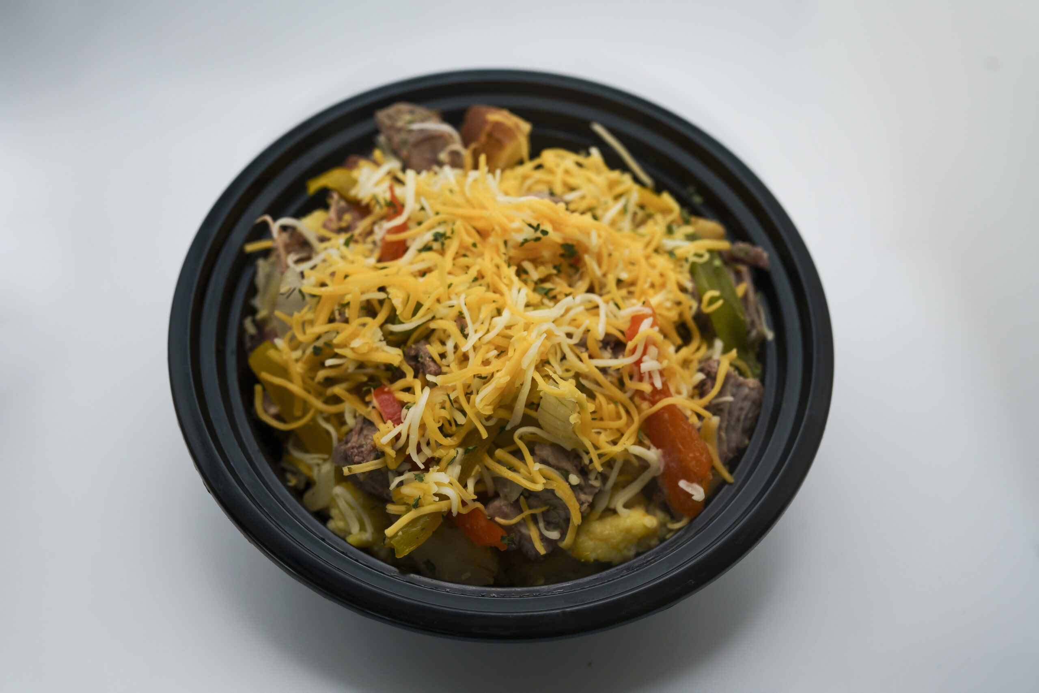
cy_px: 346
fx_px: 1010
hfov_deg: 54.4
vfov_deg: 37.9
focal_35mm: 35
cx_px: 520
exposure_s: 1/80
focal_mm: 35
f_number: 4.5
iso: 800
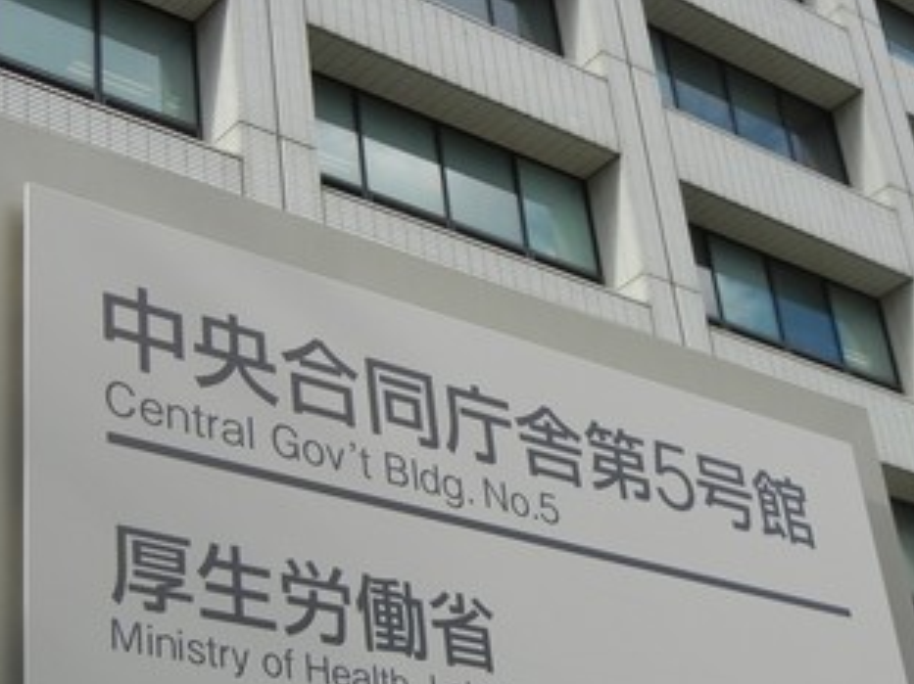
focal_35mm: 81
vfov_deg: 18.2
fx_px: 2138
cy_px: 329
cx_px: 561
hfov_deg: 24.1
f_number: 3.8
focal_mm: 8.1
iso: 160
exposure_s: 1/526
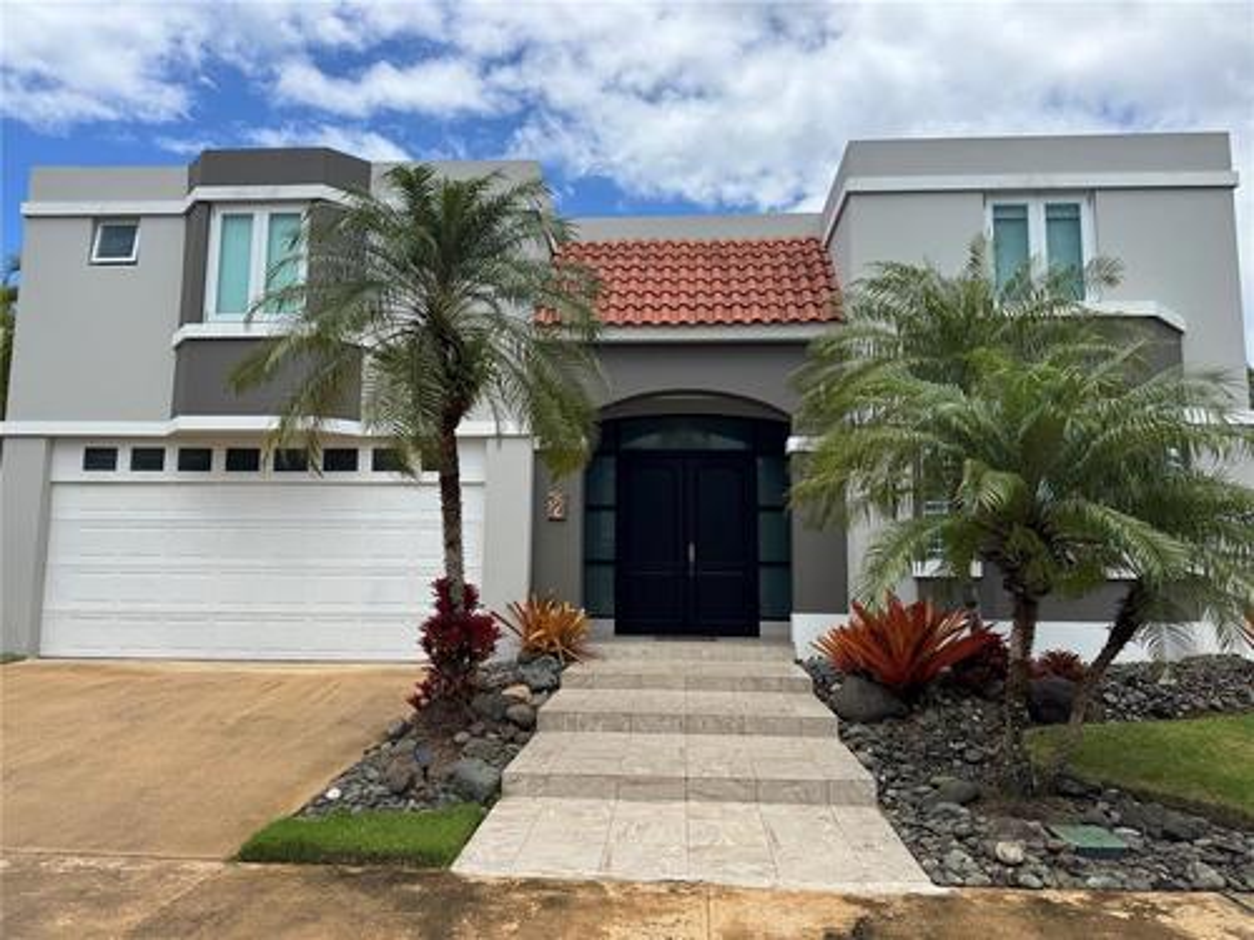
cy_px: 470
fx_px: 869
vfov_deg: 56.8
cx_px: 627
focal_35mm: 24
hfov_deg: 71.6
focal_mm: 6.76
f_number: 1.78
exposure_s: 1/4608
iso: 80
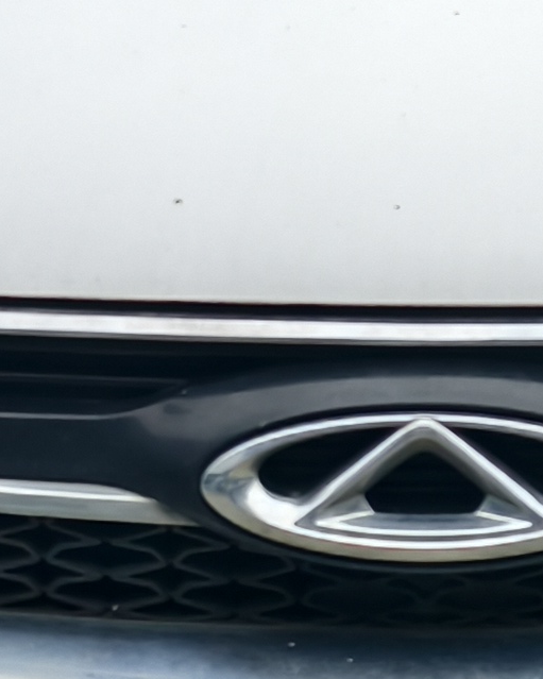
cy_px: 162
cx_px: 559
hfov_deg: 10.6
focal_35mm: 144
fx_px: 2893
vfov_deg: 13.3
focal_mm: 6.54
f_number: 1.57
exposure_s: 1/787
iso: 72
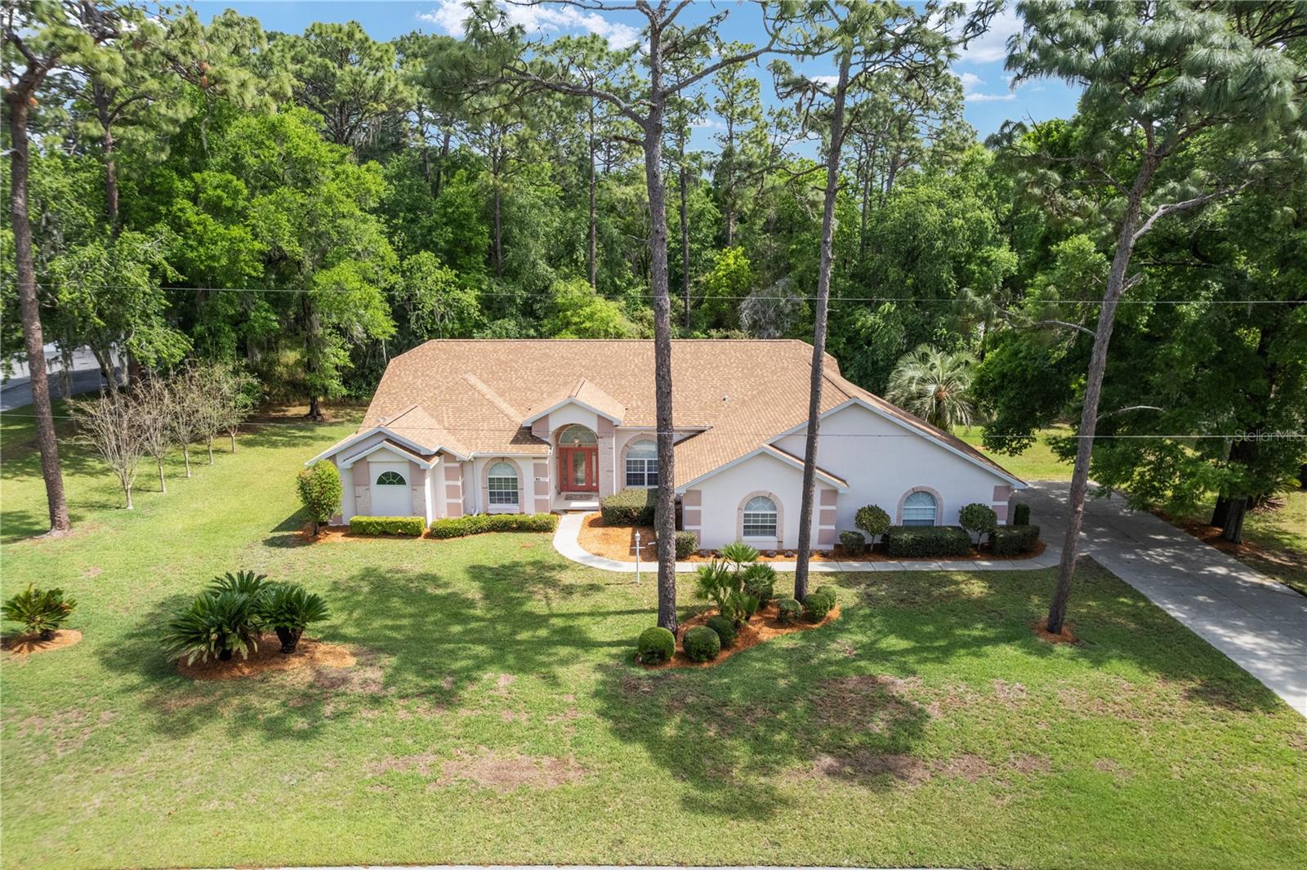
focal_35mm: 22
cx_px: 654
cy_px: 435
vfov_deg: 57.2
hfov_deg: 78.6
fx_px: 798
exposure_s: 1/1250
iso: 200
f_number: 2.8
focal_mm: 8.38
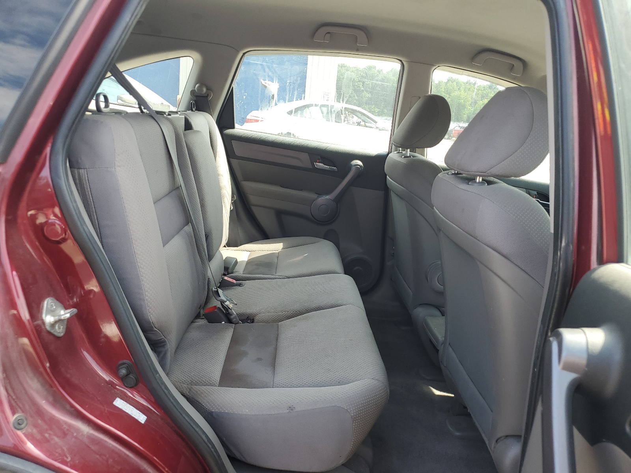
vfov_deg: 53.1
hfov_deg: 67.3
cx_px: 316
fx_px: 474
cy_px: 236
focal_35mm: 26
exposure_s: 1/294
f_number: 1.5
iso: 50
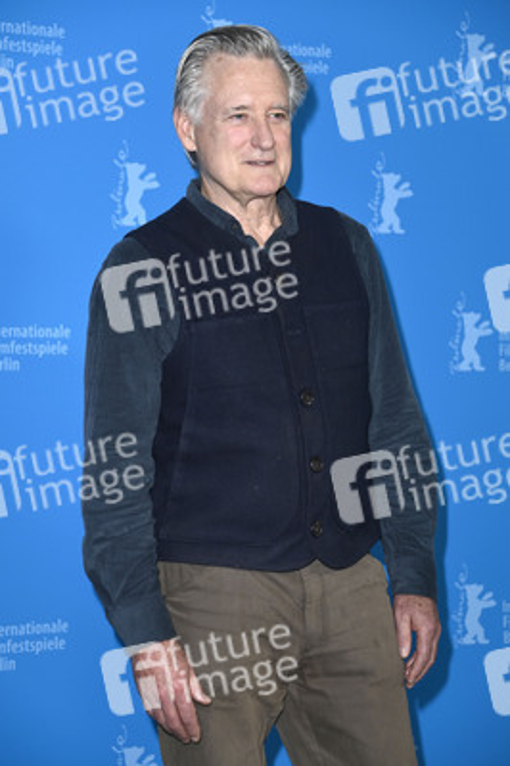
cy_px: 383
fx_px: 2384
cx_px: 255
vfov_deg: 18.3
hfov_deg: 12.2
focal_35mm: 112
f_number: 5.6
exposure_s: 1/250
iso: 640
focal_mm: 112
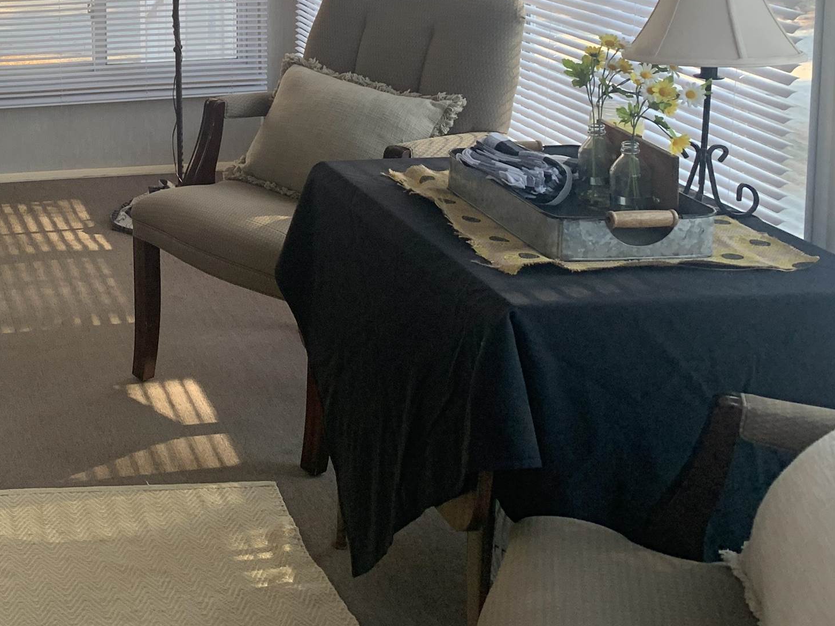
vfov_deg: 25.1
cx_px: -2
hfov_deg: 32.2
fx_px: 1327
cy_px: -16
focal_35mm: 55
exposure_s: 1/103
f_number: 1.8
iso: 100
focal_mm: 4.25
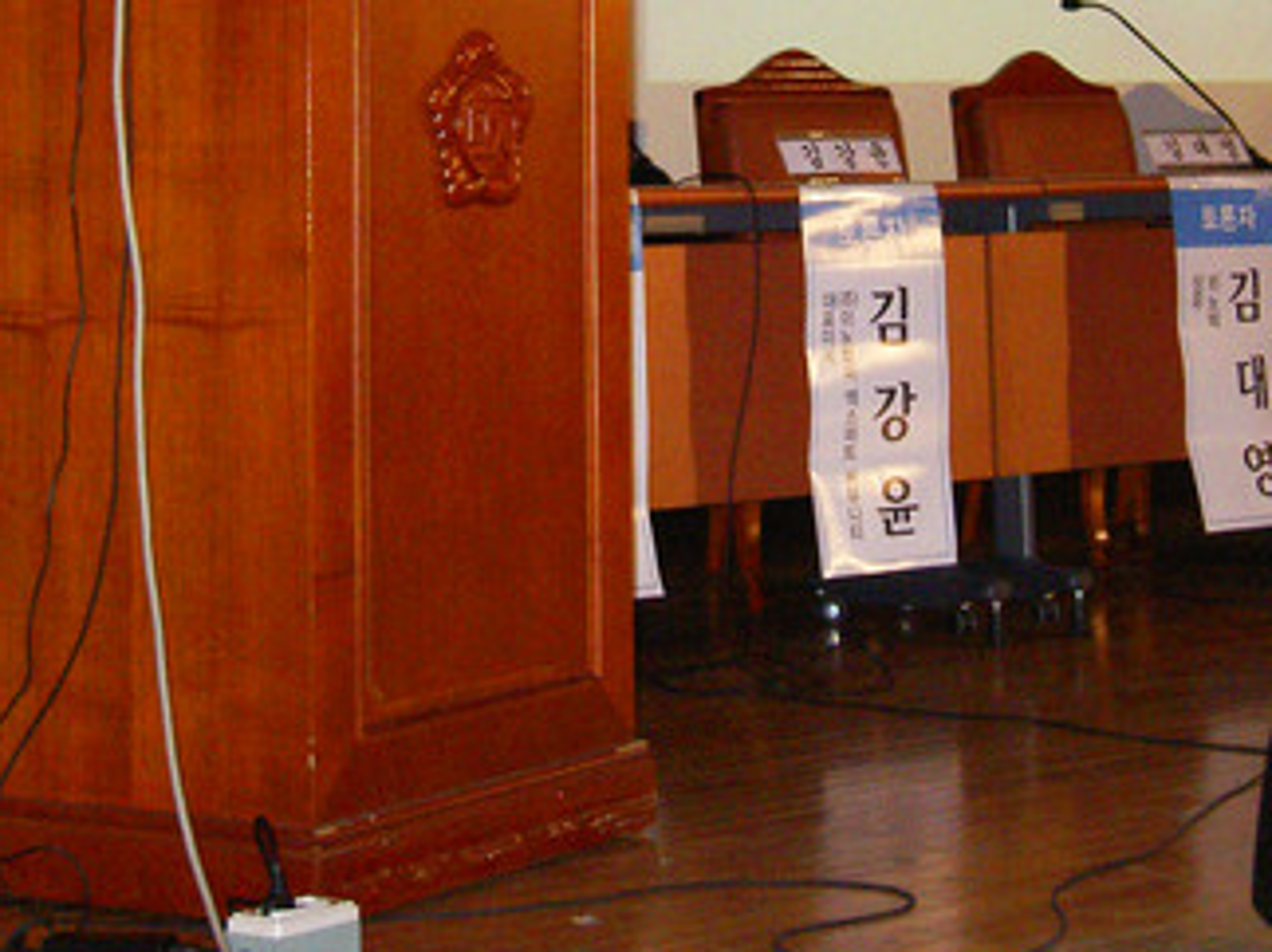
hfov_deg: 19.3
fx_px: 3747
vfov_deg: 14.3
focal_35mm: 102
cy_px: -6
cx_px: 697
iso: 200
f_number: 3.4
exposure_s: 1/60
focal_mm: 7.7
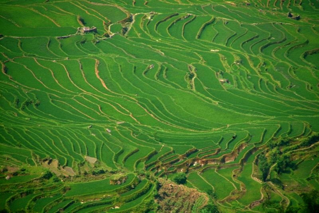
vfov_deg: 4.6
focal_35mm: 300
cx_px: 160
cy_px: 106
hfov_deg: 6.9
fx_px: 2661
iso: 100
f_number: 6.3
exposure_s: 1/180
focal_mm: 200
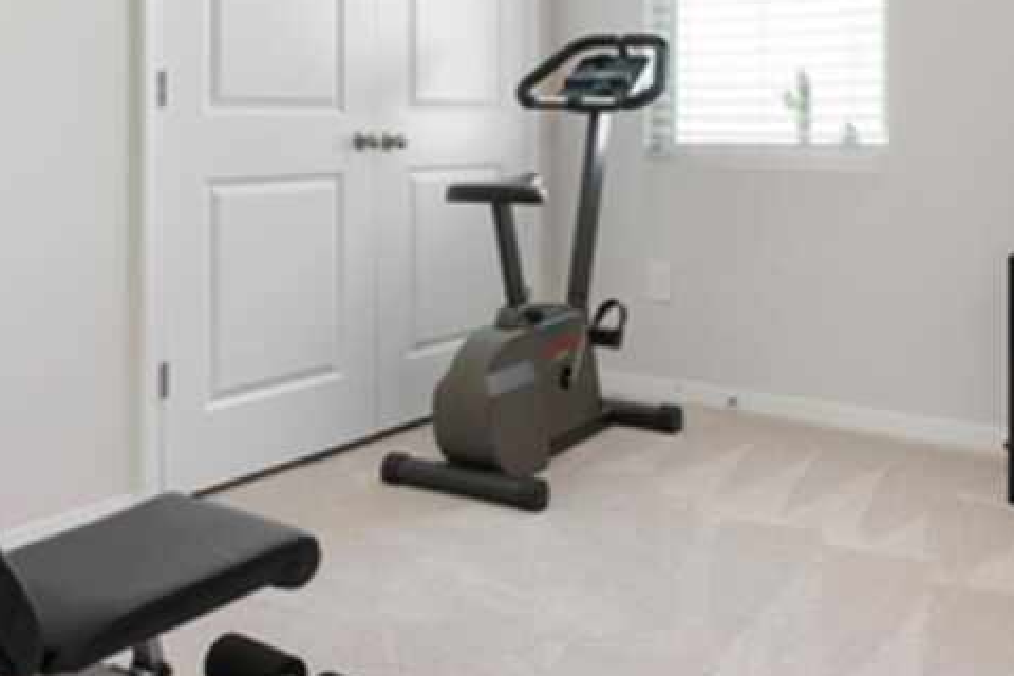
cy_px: 110
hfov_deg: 47.0
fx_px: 1164
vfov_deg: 31.3
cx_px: 568
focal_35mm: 41
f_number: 8
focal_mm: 15.5
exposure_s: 1/4
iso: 500
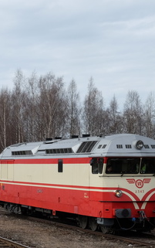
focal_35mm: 108
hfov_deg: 12.1
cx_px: 56
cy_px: 188
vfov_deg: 19.1
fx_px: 729
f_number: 7.1
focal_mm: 28.9
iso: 200
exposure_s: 1/350
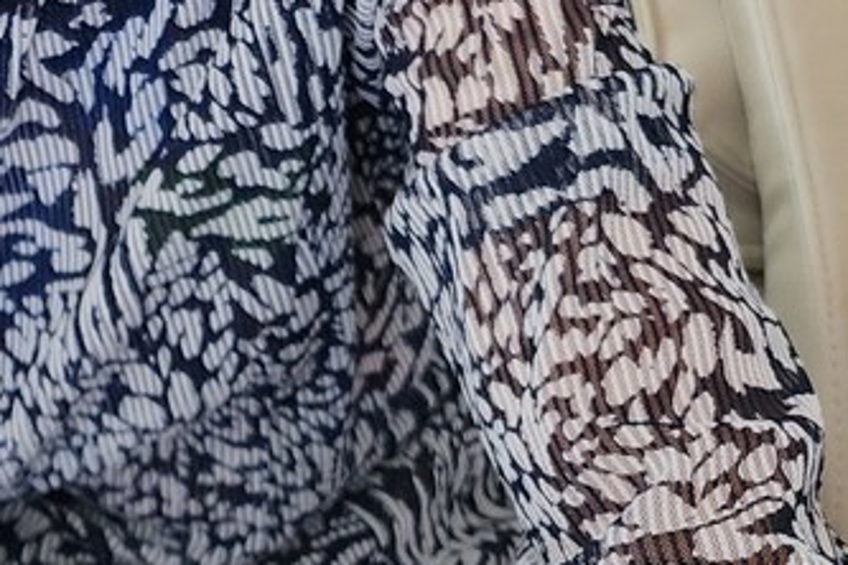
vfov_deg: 13.7
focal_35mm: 92
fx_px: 2167
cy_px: -346
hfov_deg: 21.0
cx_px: -97
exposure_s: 1/120
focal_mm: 6.4
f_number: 1.8
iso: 125
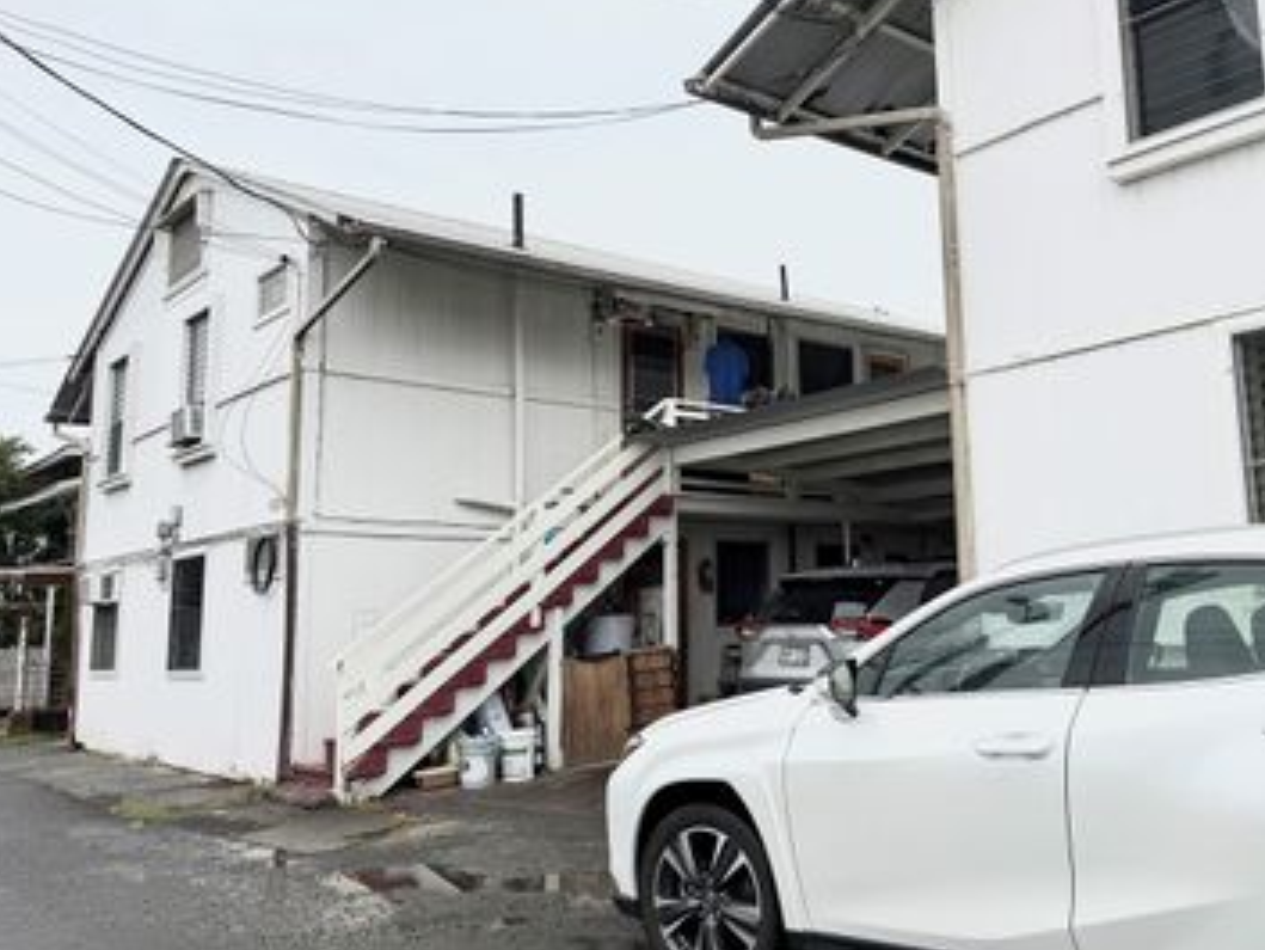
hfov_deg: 53.2
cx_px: 810
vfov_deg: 41.7
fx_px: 1243
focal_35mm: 34
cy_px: 396
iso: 80
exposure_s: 1/3021
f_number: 1.78
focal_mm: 6.76
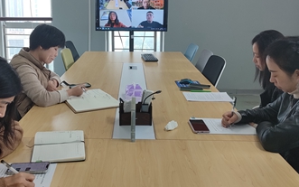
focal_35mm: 40
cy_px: 57
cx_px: 135
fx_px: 326
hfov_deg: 49.2
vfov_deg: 31.7
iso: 63
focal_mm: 5.96
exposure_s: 1/33
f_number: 1.75
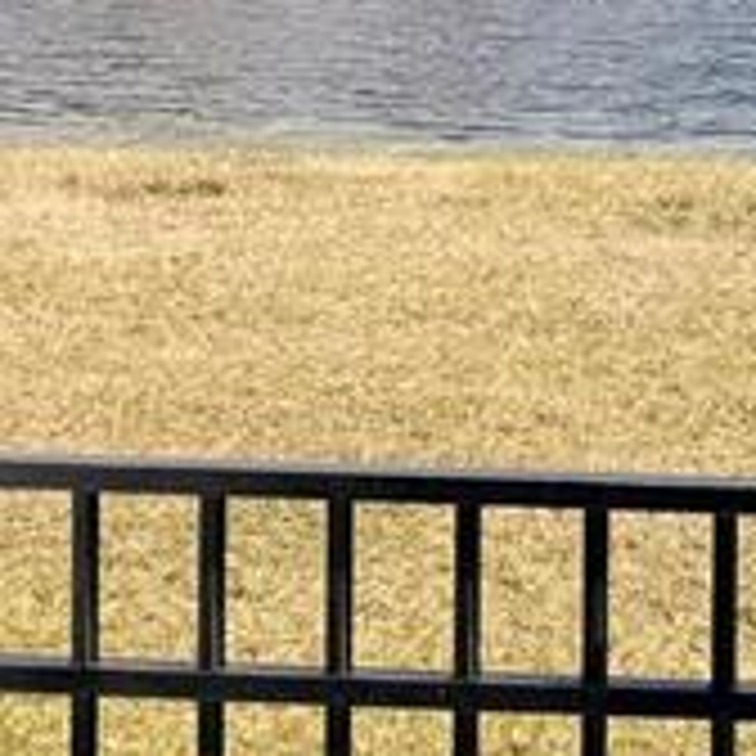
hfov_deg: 10.6
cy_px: -392
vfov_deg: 12.8
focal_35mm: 129
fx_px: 3187
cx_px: 2084
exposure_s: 1/8130
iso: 80
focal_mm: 6.76
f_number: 1.78
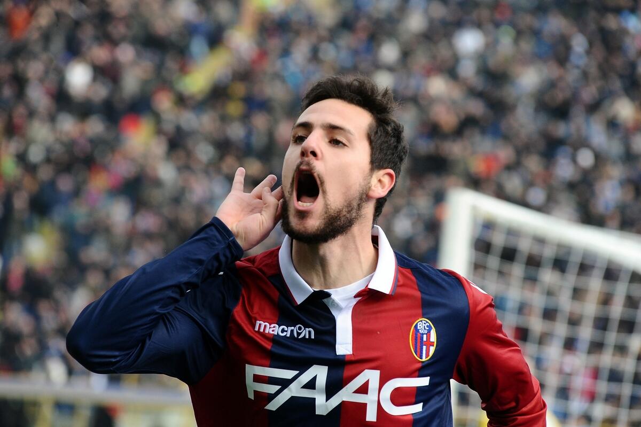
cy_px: 214
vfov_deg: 6.9
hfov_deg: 10.3
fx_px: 3559
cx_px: 320
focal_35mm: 200
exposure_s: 1/1250
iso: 1100
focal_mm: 200
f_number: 7.1
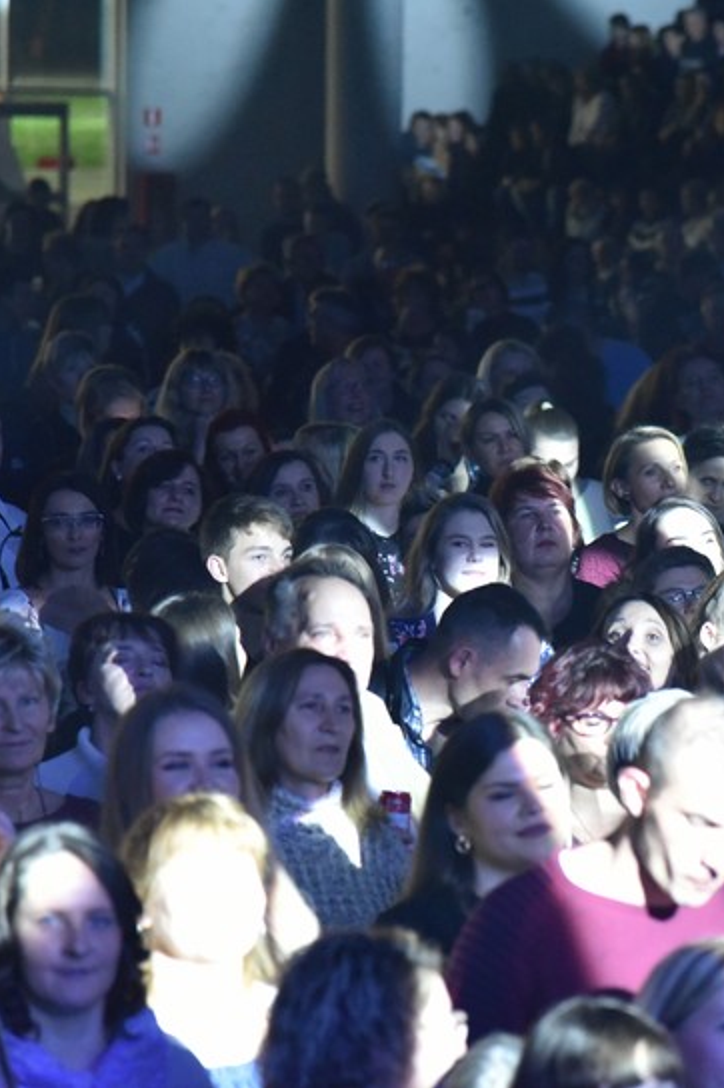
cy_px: 543
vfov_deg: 12.2
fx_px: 5104
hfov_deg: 8.1
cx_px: 560
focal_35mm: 169
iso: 10000
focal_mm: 112
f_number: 4
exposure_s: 1/125
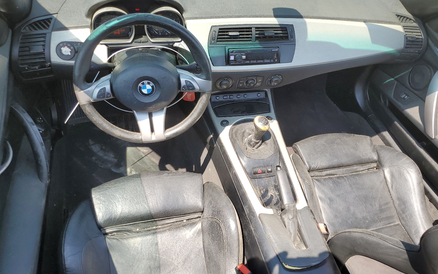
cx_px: 221
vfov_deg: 44.5
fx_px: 334
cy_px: 134
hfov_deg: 66.5
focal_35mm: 28
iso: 50
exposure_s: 1/667
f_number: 1.5
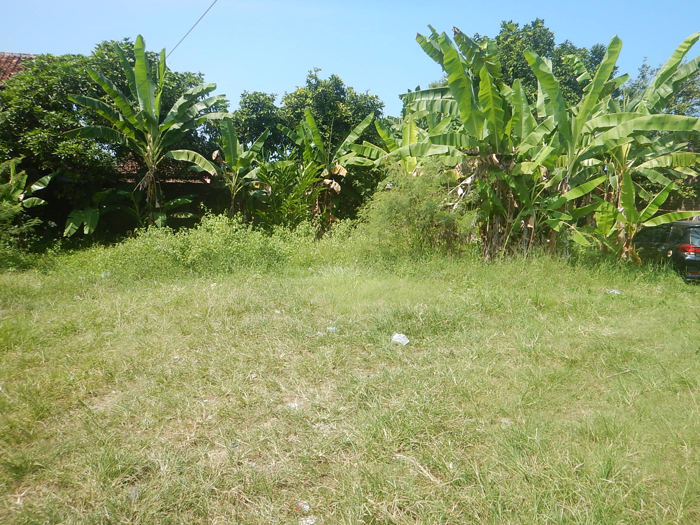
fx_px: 485
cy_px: 262
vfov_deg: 56.8
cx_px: 350
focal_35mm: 24
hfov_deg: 71.6
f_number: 2.8
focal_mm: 4.3
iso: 125
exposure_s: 1/1000
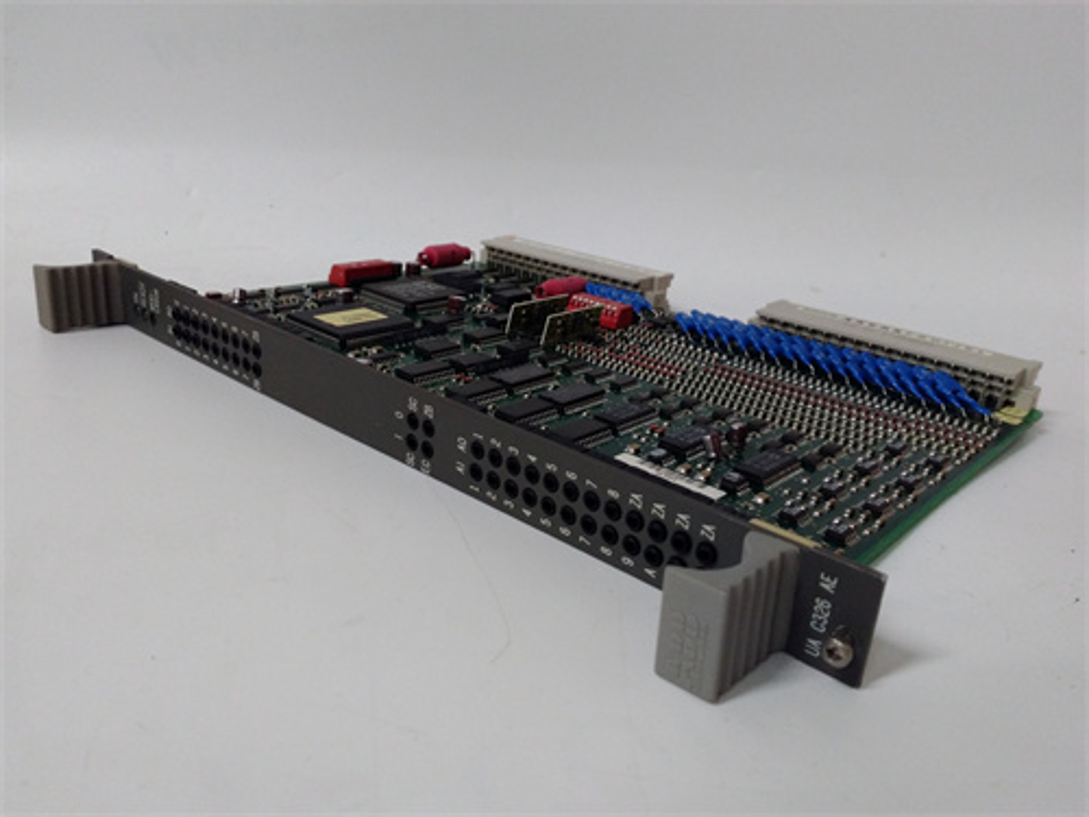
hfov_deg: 65.3
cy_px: 408
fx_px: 849
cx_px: 544
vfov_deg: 51.4
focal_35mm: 27
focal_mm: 3.79
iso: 351
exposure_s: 1/33
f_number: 2
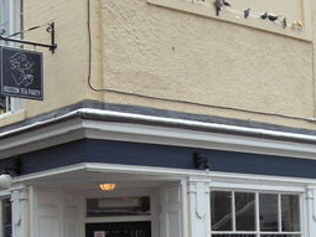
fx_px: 803
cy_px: 253
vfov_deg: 16.3
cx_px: 206
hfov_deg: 22.2
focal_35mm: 88
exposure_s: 1/92.1
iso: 64
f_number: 3.8
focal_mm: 7.5
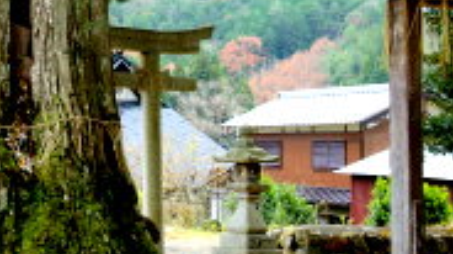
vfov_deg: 16.4
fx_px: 876
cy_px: 75
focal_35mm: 73
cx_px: 6
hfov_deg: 27.4
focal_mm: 28
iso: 800
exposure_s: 1/100
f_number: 9
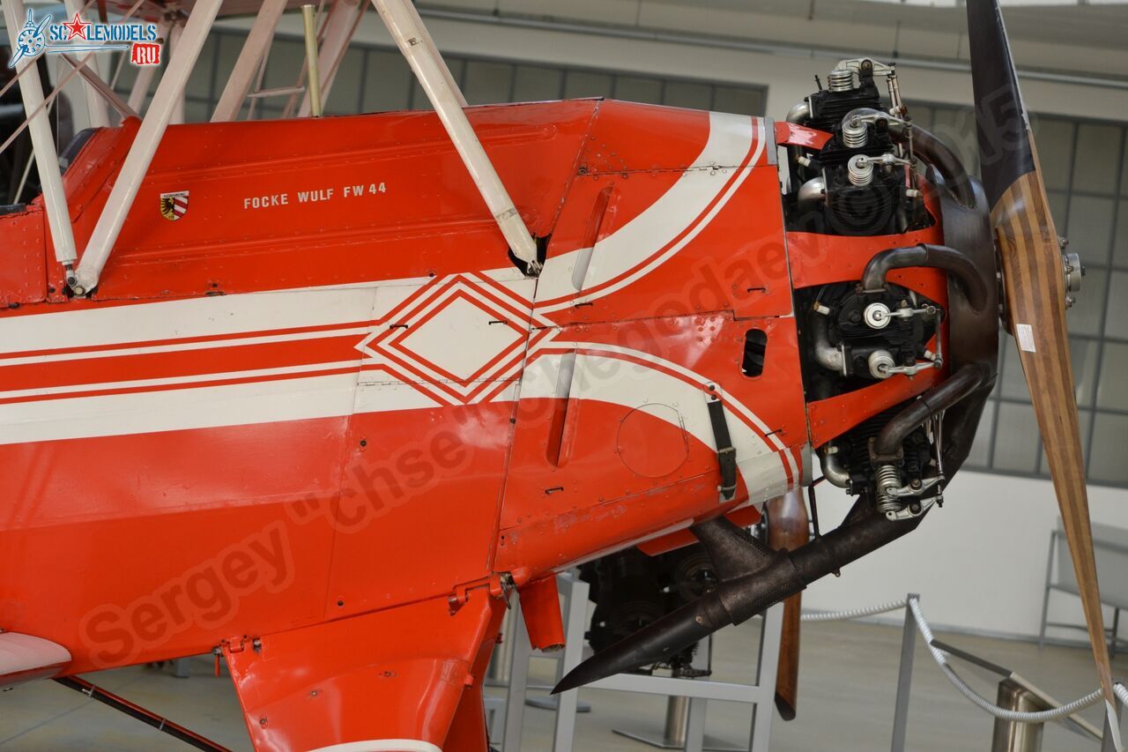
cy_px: 376
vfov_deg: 13.4
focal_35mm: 102
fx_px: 3195
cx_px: 564
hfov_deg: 20.0
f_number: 4.5
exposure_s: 1/80
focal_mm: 68
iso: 400
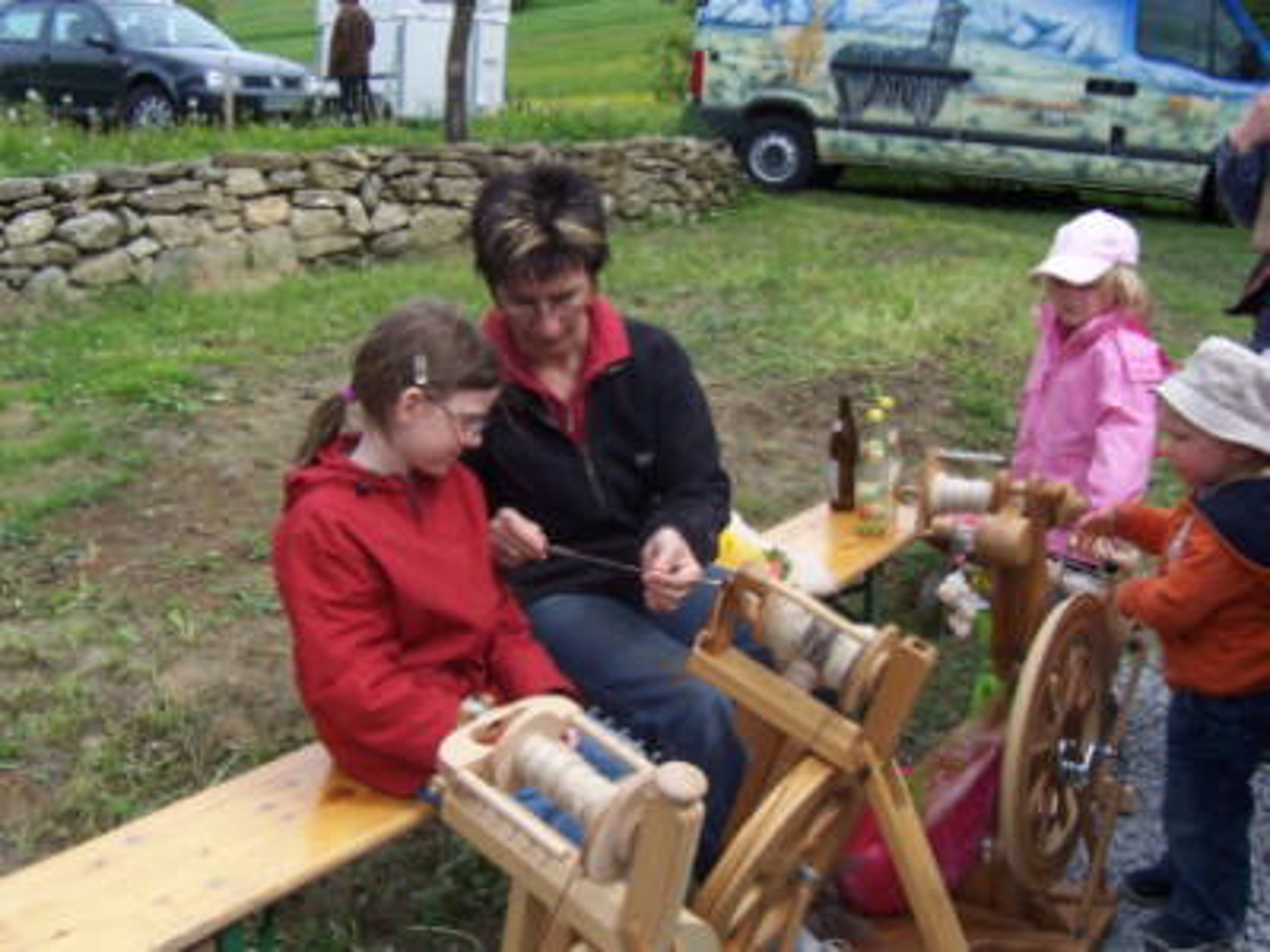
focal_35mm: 35
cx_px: 635
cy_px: 476
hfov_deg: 52.6
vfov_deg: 40.7
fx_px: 1284
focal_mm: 5.6
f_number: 5.6
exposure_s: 1/250
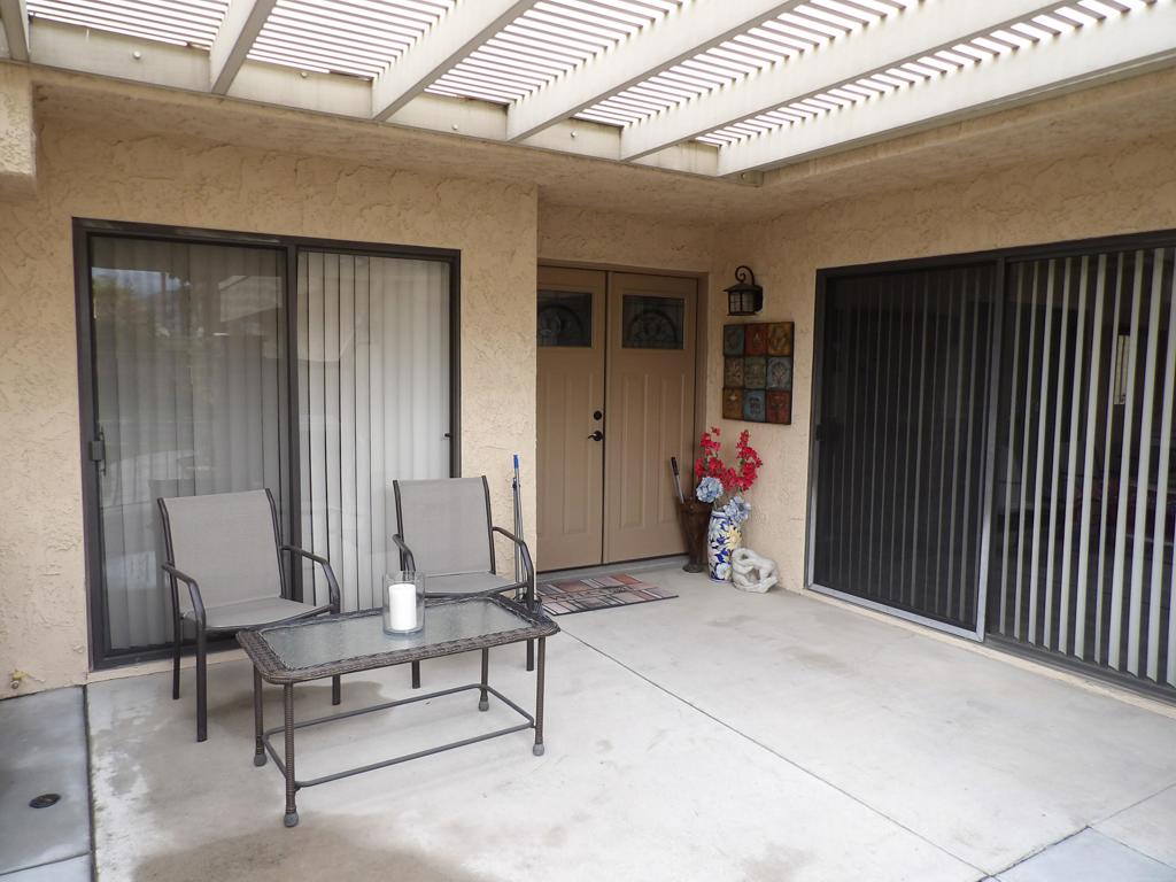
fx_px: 815
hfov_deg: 71.6
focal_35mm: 24
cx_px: 588
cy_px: 441
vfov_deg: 56.8
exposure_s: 1/81
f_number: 3.2
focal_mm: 4.3
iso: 100
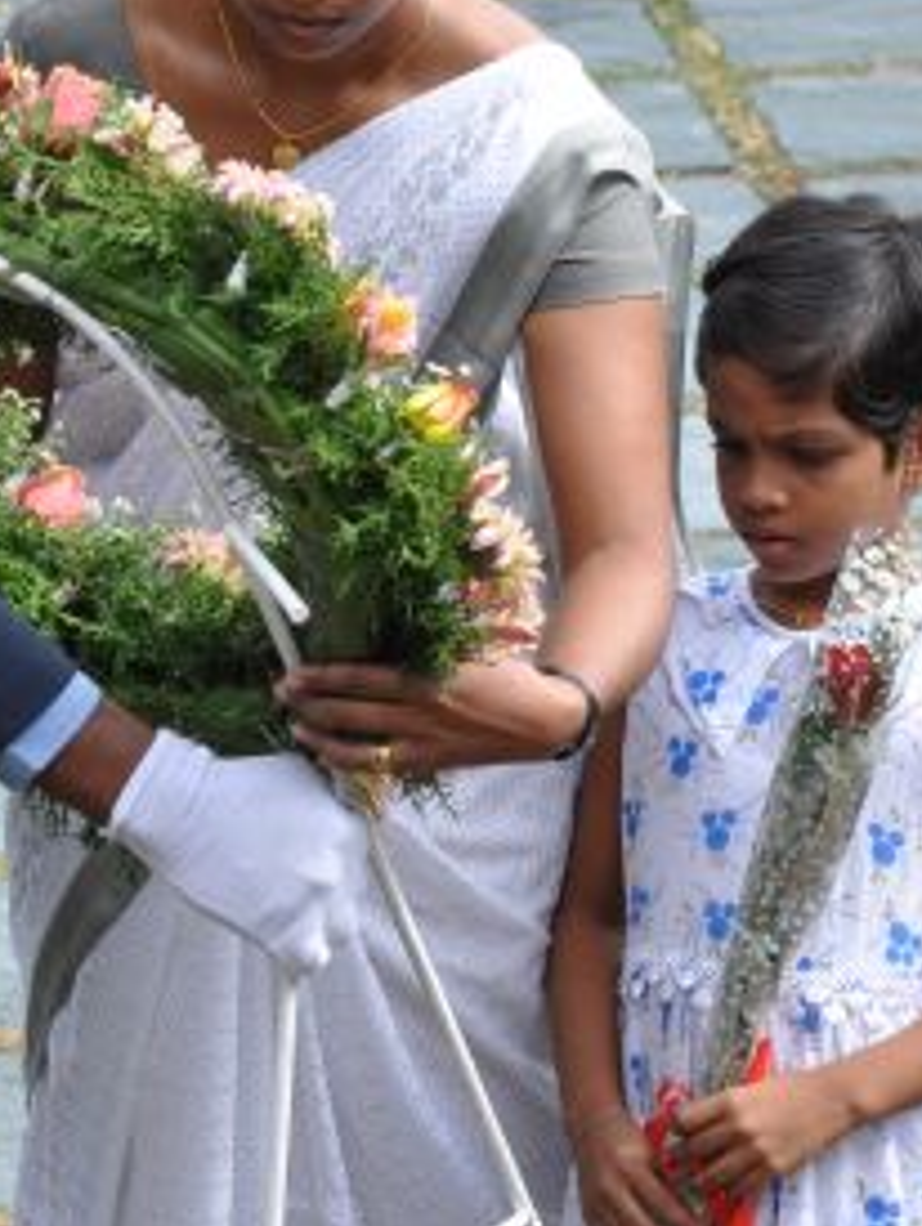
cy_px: 345
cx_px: 349
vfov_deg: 6.0
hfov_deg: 4.5
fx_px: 11739
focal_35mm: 331
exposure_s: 1/125
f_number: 11
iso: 250
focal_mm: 105
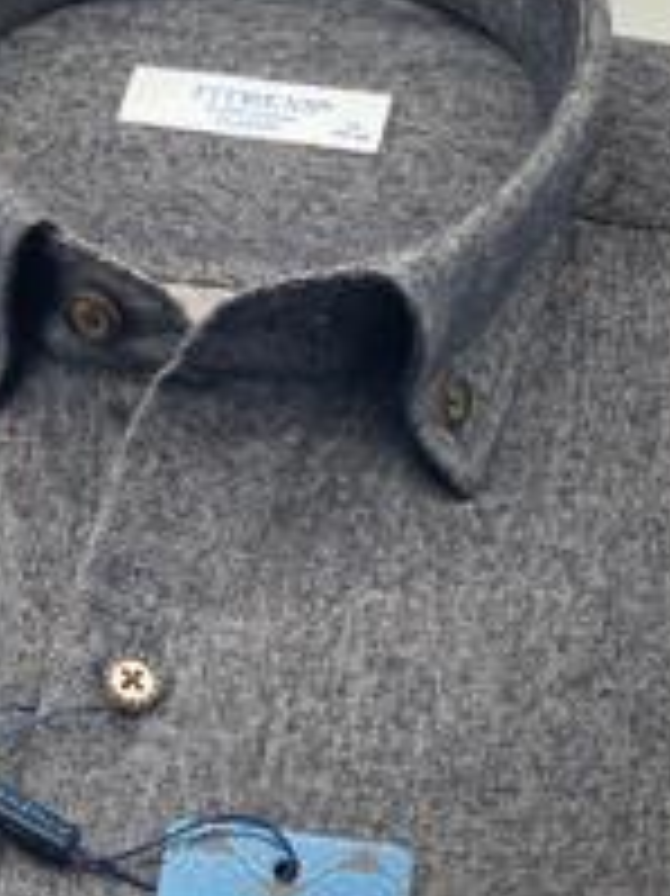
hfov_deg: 13.6
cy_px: 507
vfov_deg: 18.2
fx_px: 2790
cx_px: 139
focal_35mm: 108
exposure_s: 1/100
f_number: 2
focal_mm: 6
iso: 80
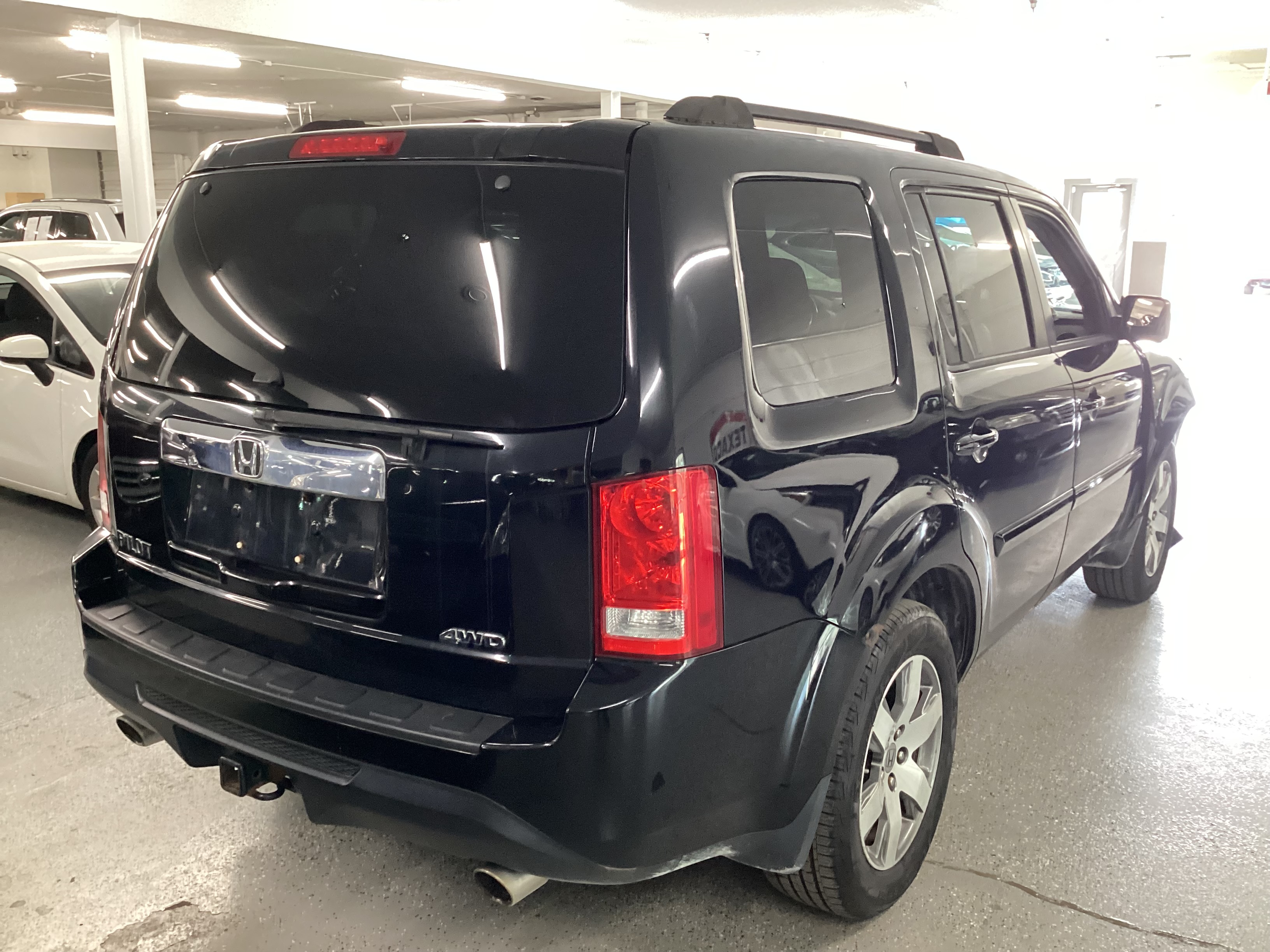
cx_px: 635
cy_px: 476
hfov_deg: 58.4
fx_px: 1137
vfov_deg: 45.4
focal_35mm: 31
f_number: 2.4
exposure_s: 1/50
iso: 320
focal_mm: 3.3
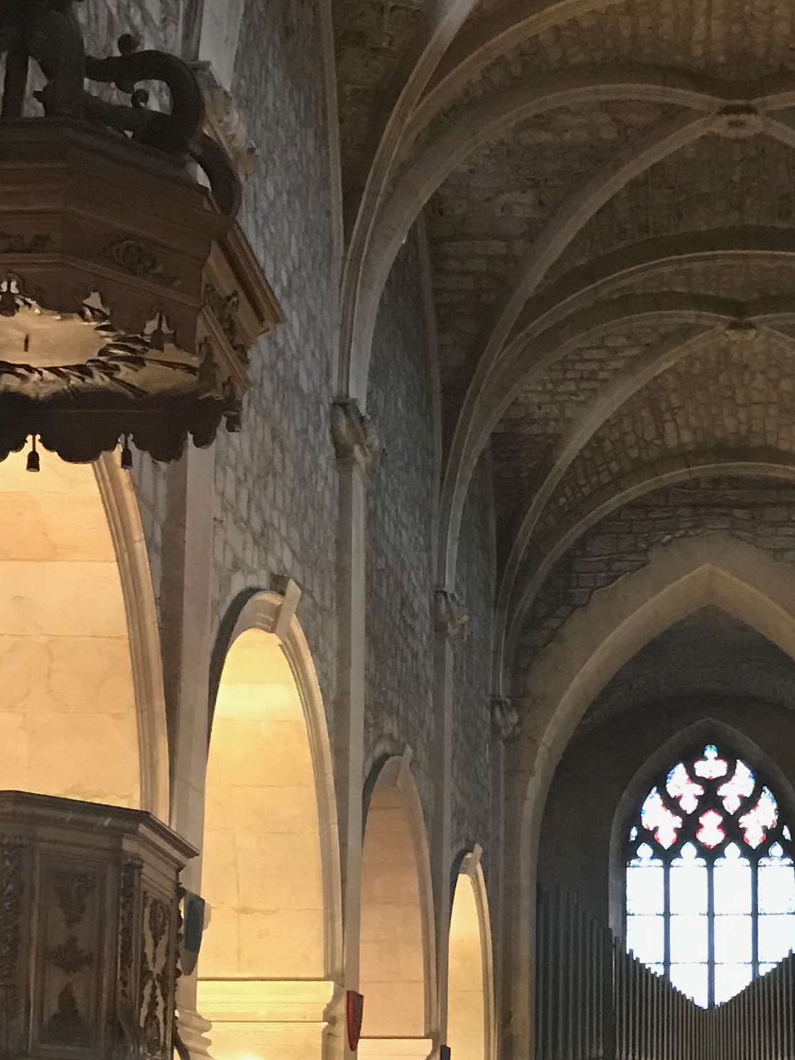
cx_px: 670
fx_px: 2357
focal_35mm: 77
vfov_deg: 24.5
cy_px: 984
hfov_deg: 18.9
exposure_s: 1/7
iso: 80
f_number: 1.8
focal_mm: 3.99
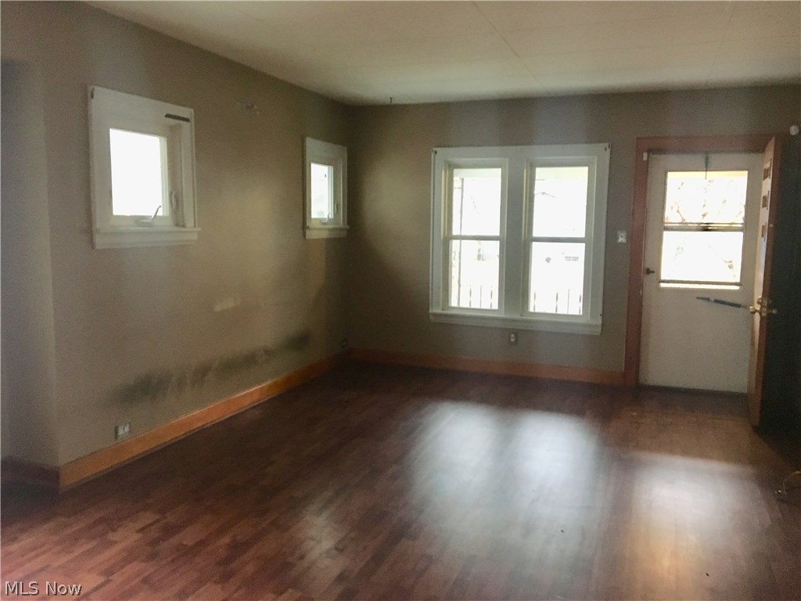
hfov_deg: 61.7
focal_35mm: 29
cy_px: 300
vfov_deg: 48.2
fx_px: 671
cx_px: 400
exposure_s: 1/15
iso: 200
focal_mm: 4.15
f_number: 2.2
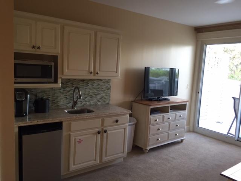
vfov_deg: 48.2
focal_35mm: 29
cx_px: 120
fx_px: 202
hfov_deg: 61.7
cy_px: 90
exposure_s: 1/30
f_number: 2.2
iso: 80
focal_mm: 4.15
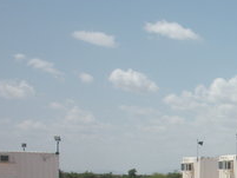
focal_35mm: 113
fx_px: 774
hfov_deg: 15.8
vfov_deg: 12.9
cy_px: 196
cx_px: 373
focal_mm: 6.3
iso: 64
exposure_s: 1/475
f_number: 5.6
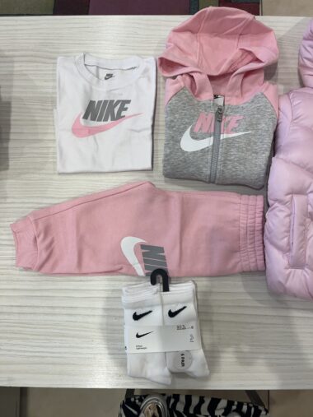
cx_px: 156
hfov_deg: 53.0
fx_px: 314
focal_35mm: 26
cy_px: 208
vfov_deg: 67.3
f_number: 1.6
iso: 40
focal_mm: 5.1
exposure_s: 1/100
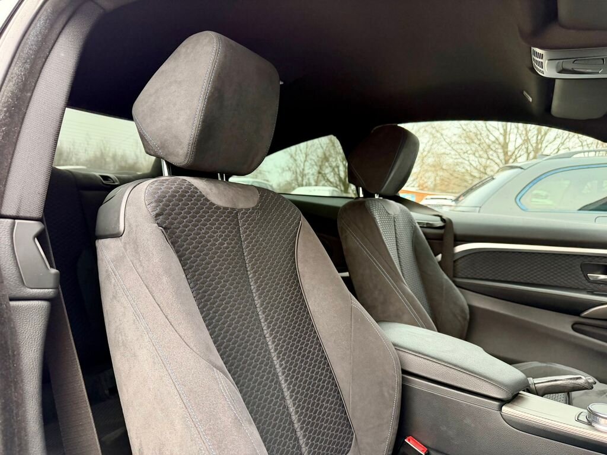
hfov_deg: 71.6
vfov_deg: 56.8
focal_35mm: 24
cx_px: 304
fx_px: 421
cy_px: 228
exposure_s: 1/121
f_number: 1.78
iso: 200
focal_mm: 6.76
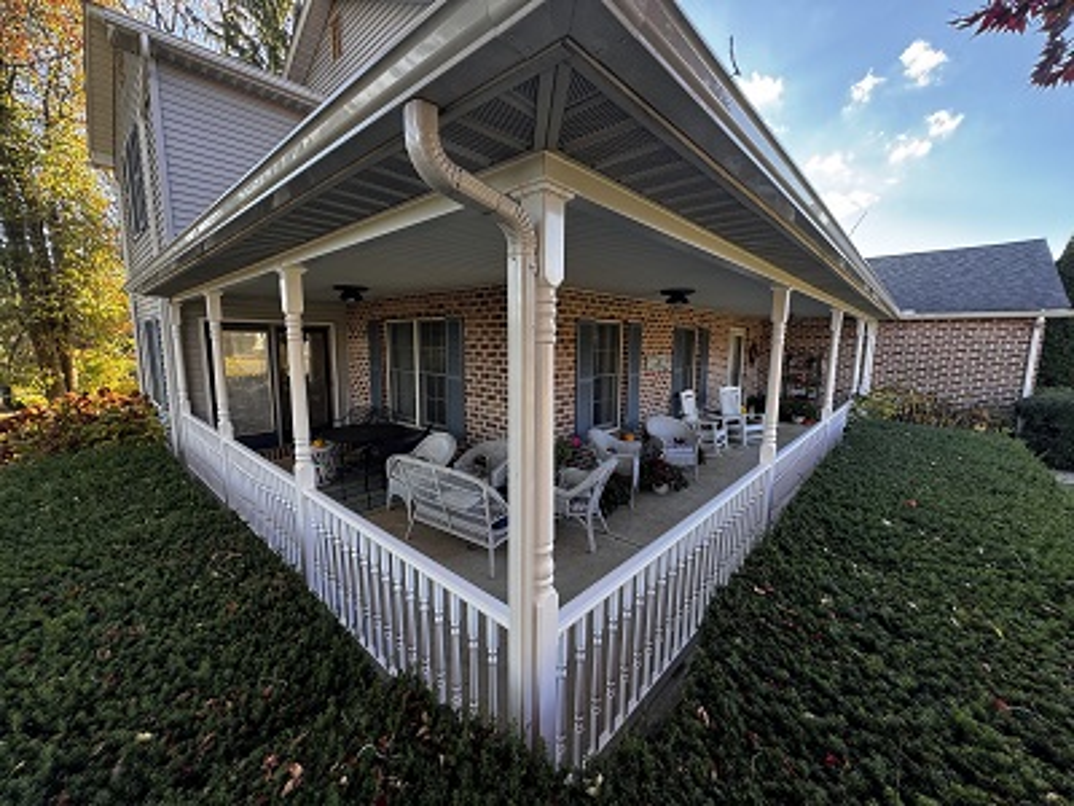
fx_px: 434
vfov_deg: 85.7
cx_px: 537
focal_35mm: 14
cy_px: 403
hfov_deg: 102.1
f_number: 2.2
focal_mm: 2.22
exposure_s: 1/99
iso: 50
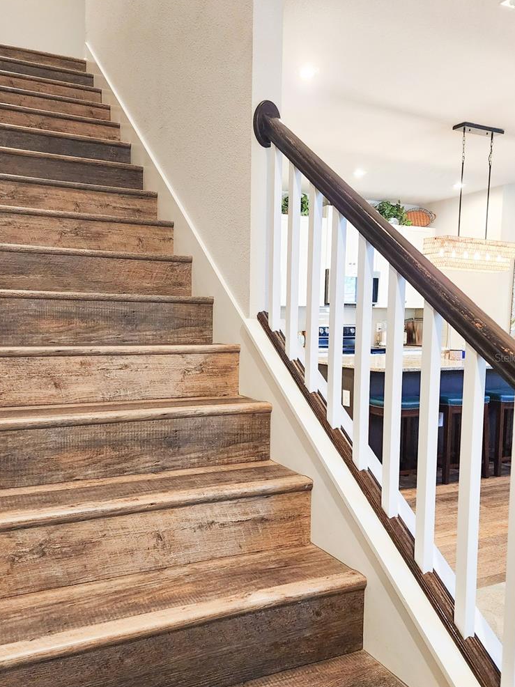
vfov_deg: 63.4
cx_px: 231
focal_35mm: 28
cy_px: 357
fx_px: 556
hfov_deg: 49.6
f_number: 1.8
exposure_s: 1/120
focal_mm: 6.4
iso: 640
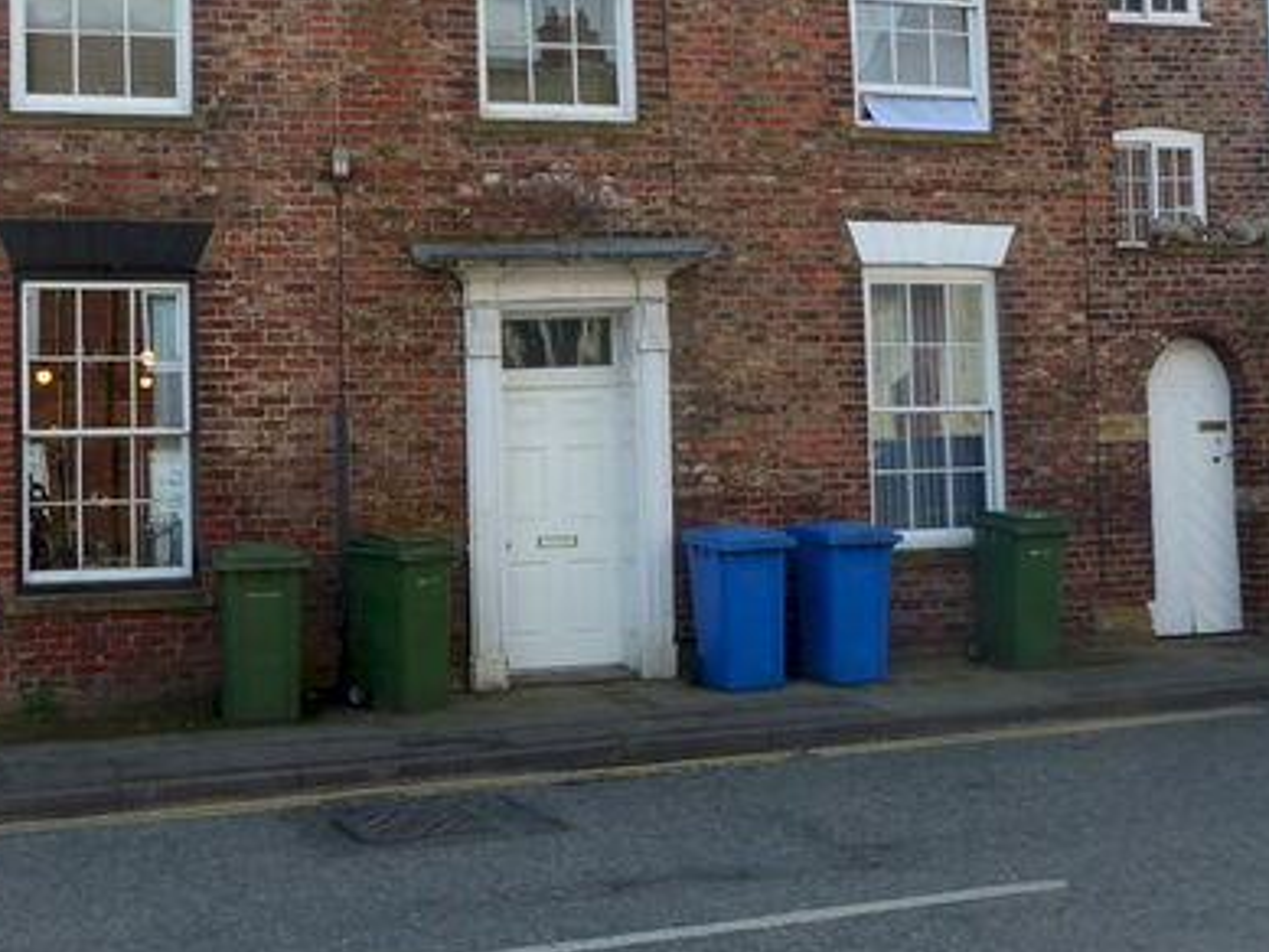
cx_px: 519
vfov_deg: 32.1
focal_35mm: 45
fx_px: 1650
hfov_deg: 41.9
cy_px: 383
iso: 100
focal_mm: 4.5
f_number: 4
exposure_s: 1/320
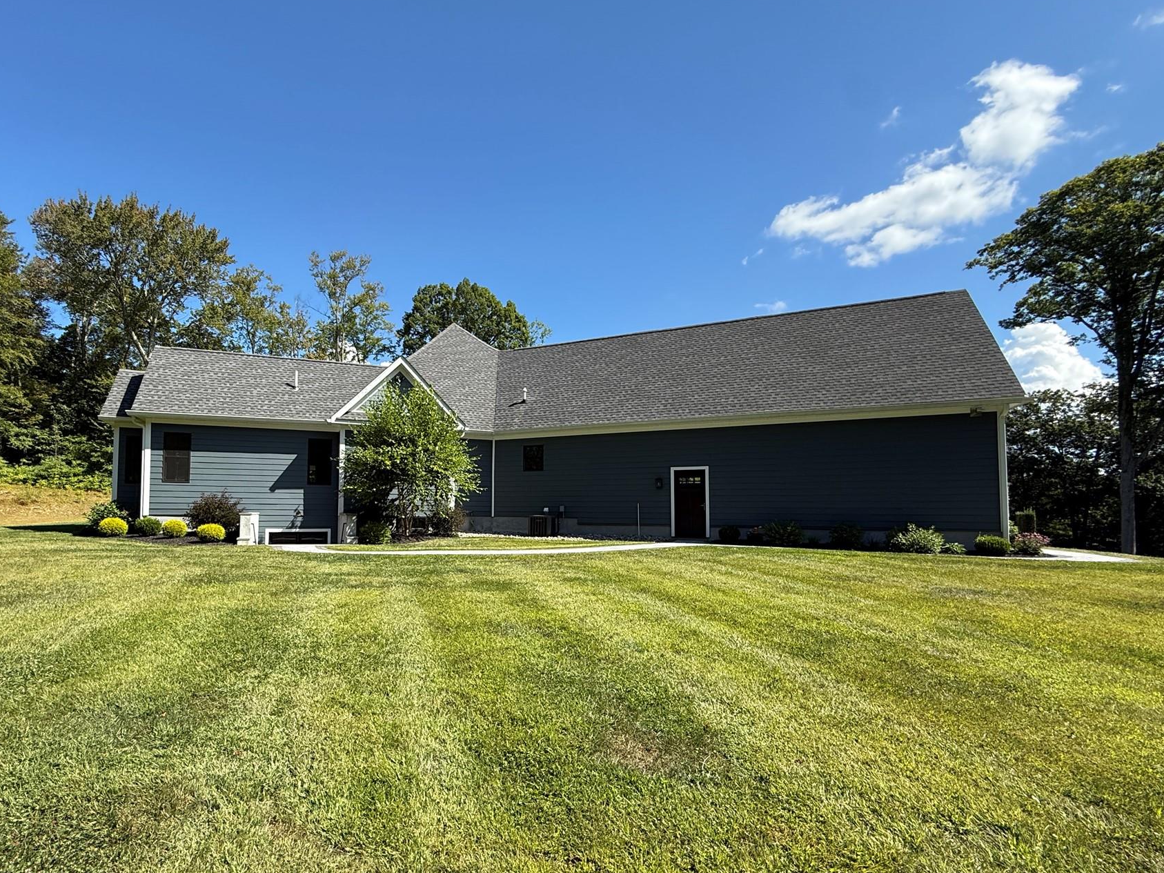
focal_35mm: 17
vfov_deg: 74.5
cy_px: 487
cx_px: 482
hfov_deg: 90.2
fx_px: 572
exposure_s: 1/1087
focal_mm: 2.22
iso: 50
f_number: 2.2
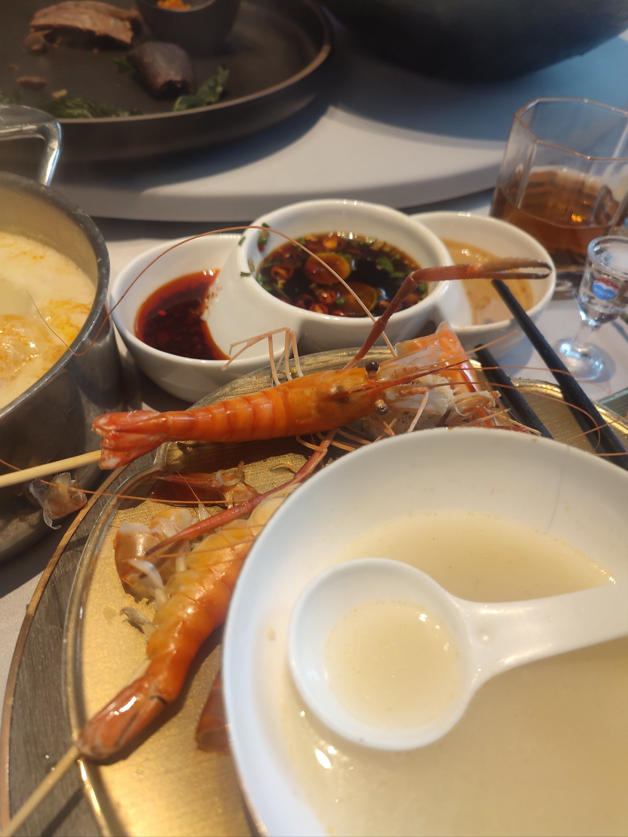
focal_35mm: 25
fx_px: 605
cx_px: 314
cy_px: 418
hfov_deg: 54.9
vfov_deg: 69.4
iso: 144
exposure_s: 1/50
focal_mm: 5.96
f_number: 1.75
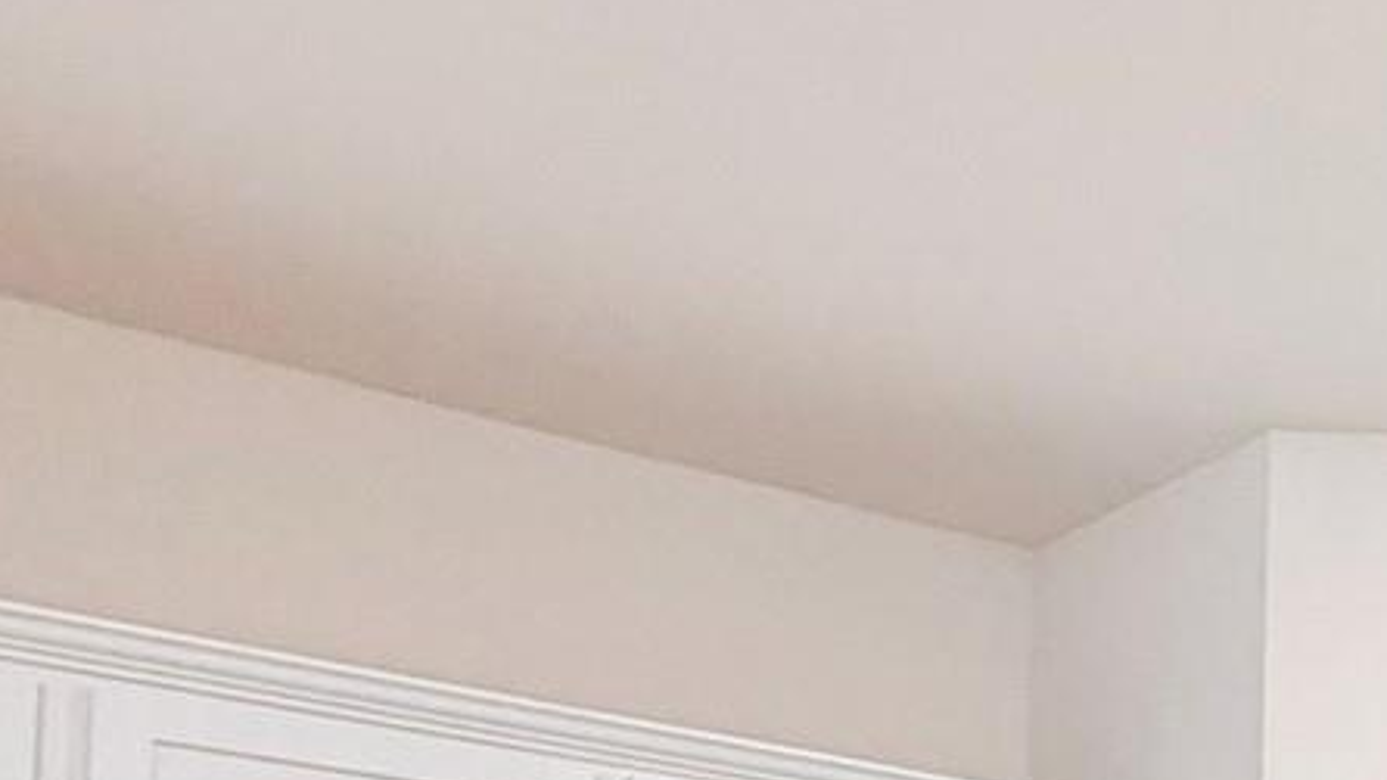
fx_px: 2575
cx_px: 2227
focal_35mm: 70
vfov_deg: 15.3
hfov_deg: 22.8
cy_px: 1324
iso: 250
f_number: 2.2
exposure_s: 1/60
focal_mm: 2.22
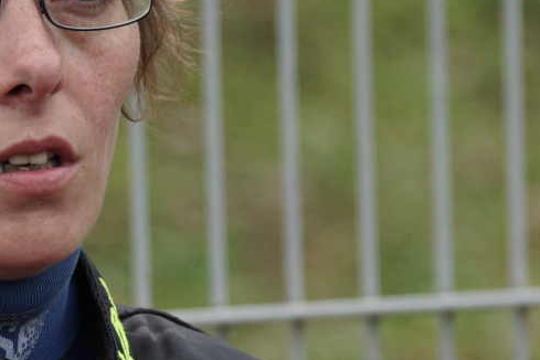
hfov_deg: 1.9
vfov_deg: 1.2
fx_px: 16559
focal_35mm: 1104
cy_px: 100
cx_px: -81
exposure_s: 1/640
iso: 320
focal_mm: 300
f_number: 5.6
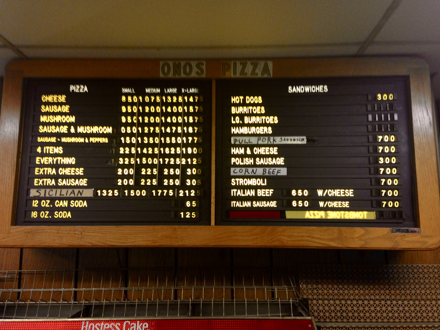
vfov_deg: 42.9
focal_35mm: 33
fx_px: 419
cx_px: 220
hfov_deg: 55.4
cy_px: 165
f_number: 2.4
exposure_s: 1/20
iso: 160
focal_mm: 4.12
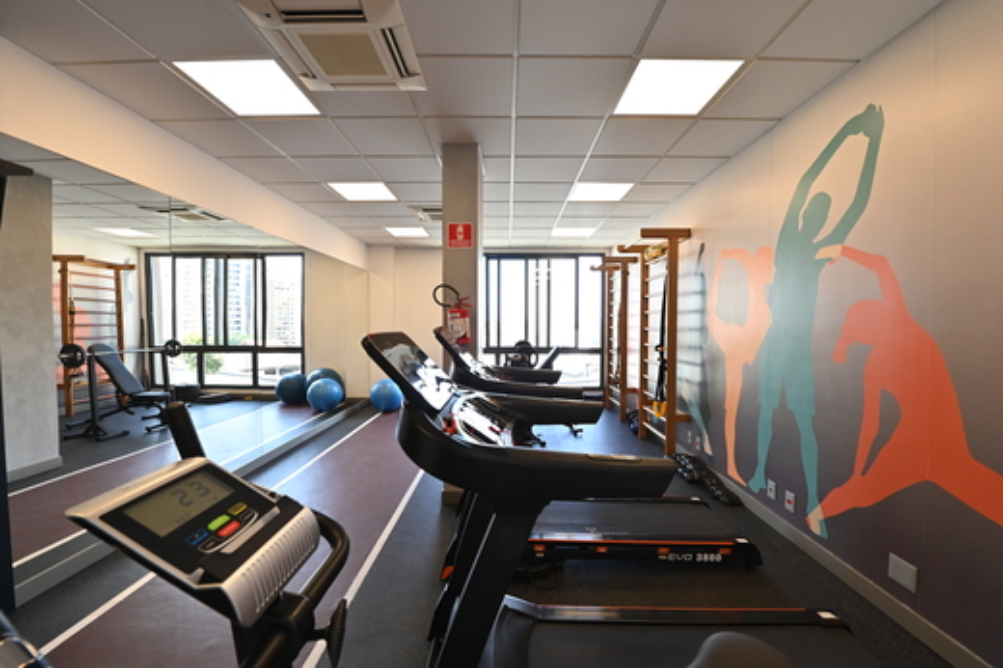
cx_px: 502
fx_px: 390
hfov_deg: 104.3
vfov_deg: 81.1
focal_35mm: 14
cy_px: 334
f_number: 6.3
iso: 1600
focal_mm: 14
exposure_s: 1/200
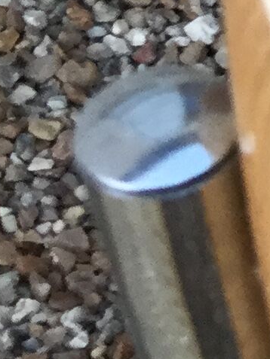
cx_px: 912
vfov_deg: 9.3
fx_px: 2204
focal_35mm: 212
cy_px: 30
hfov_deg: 6.2
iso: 32
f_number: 2.4
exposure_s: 1/33
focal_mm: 3.3
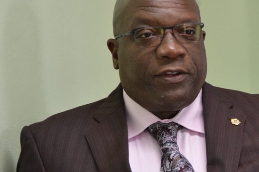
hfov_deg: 6.5
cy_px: 89
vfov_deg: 4.4
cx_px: 176
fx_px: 2264
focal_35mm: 315
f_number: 4.8
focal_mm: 112
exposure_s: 1/60
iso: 640
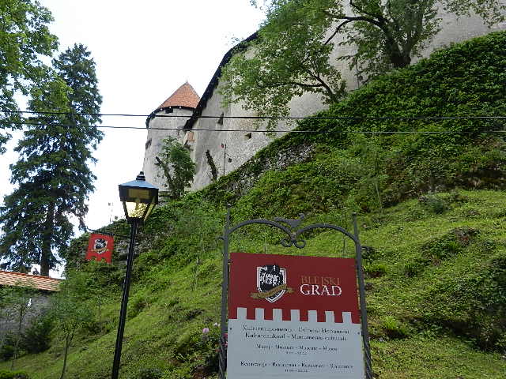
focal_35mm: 33
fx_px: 482
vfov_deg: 42.9
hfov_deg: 55.4
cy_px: 190
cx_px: 253
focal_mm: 5.9
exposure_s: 1/400
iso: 160
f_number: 3.8
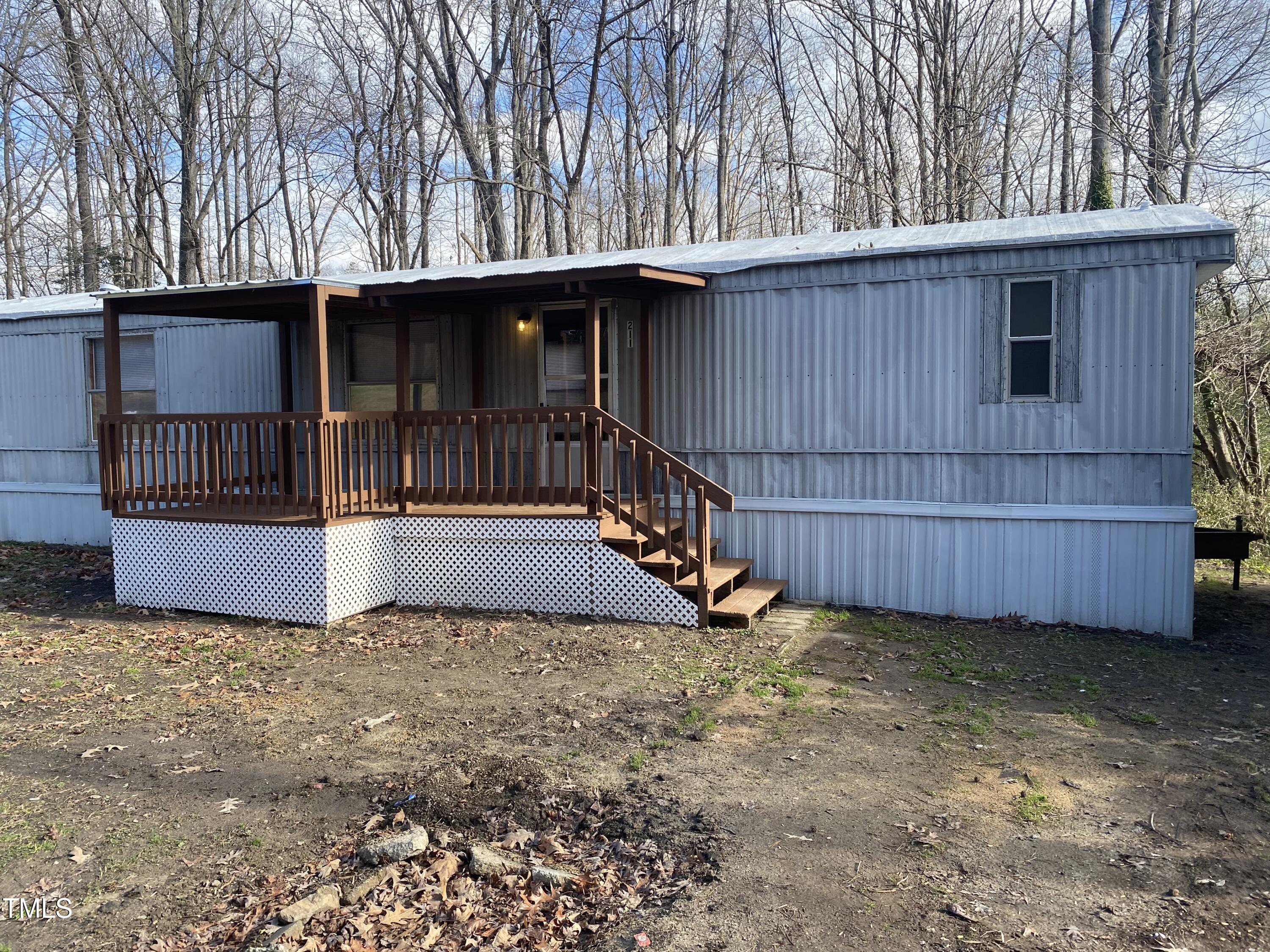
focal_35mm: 26
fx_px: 954
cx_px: 635
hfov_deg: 67.3
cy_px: 476
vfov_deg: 53.1
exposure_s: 1/747
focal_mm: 4.25
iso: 32
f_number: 1.8
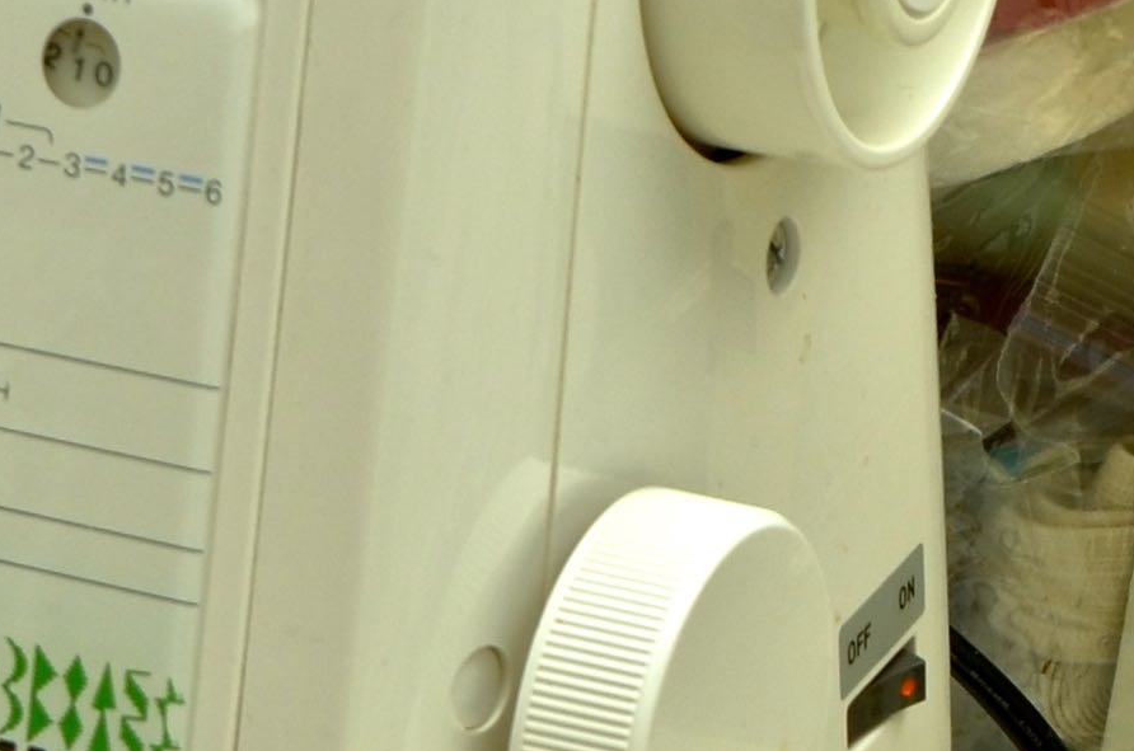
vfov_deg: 3.0
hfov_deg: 4.5
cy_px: 625
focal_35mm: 456
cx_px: 1031
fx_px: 14328
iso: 160
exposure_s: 1/320
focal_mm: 55
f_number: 5.6
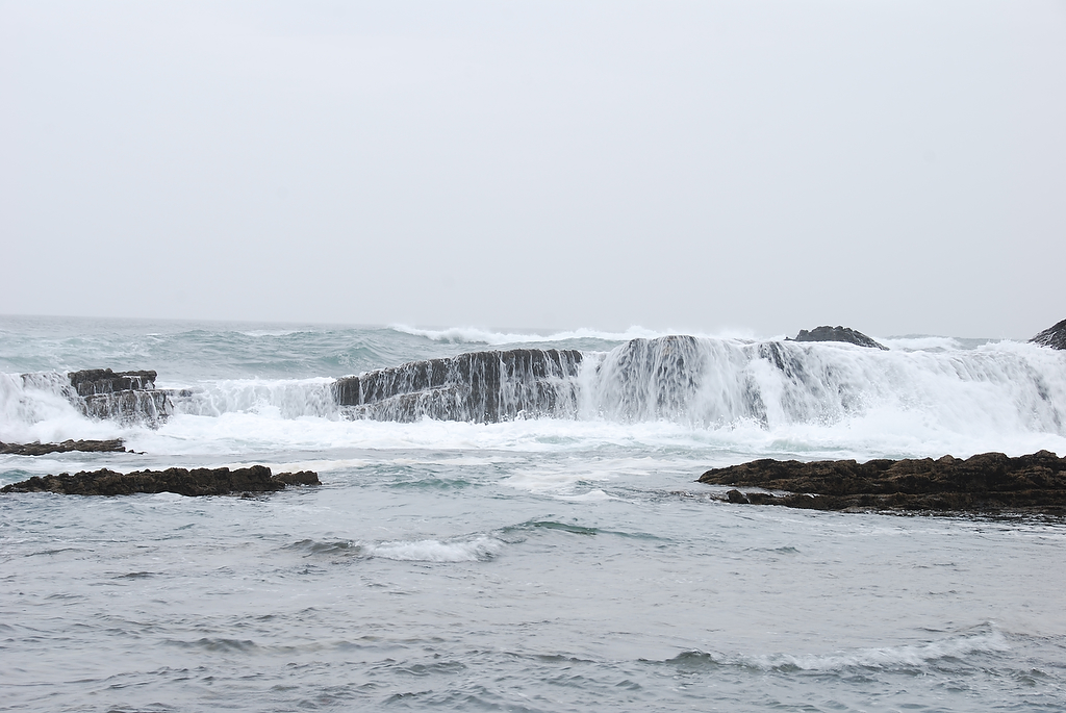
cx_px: 533
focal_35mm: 90
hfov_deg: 22.6
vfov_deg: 15.2
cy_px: 356
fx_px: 2668
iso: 100
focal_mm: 60
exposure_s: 1/50
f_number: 11
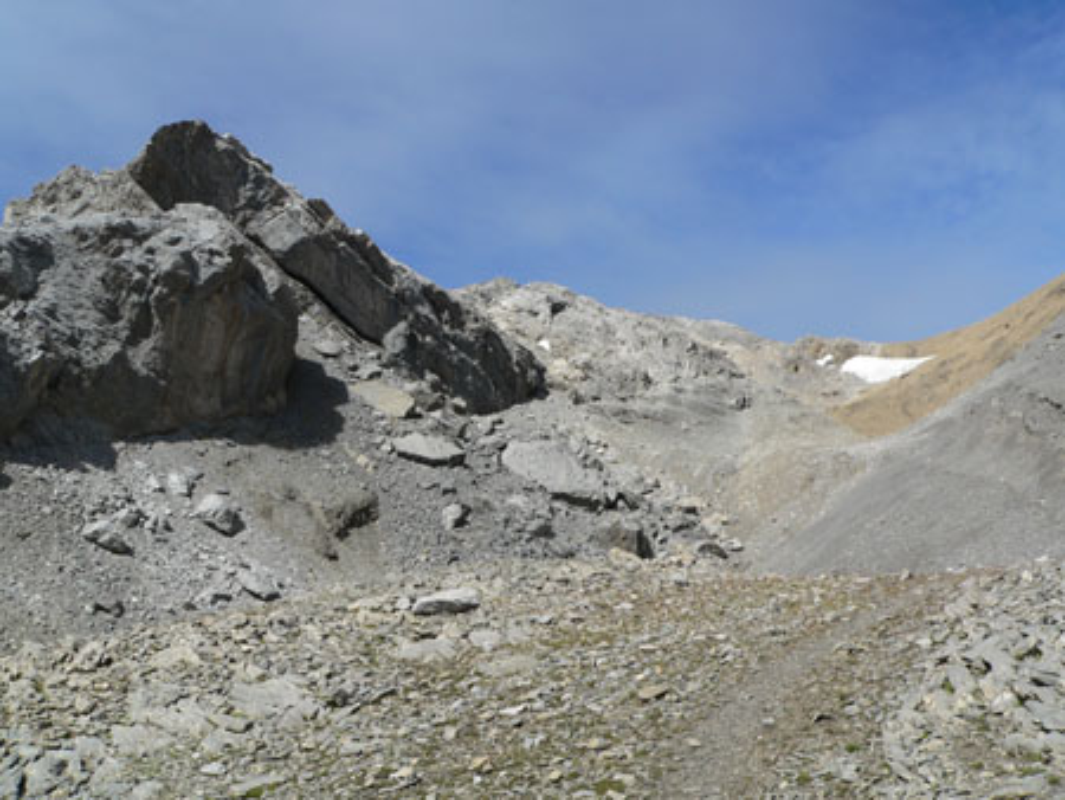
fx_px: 1108
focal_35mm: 36
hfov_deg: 51.3
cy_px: 400
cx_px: 532
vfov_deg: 39.7
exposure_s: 1/500
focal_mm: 6
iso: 80
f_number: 5.2
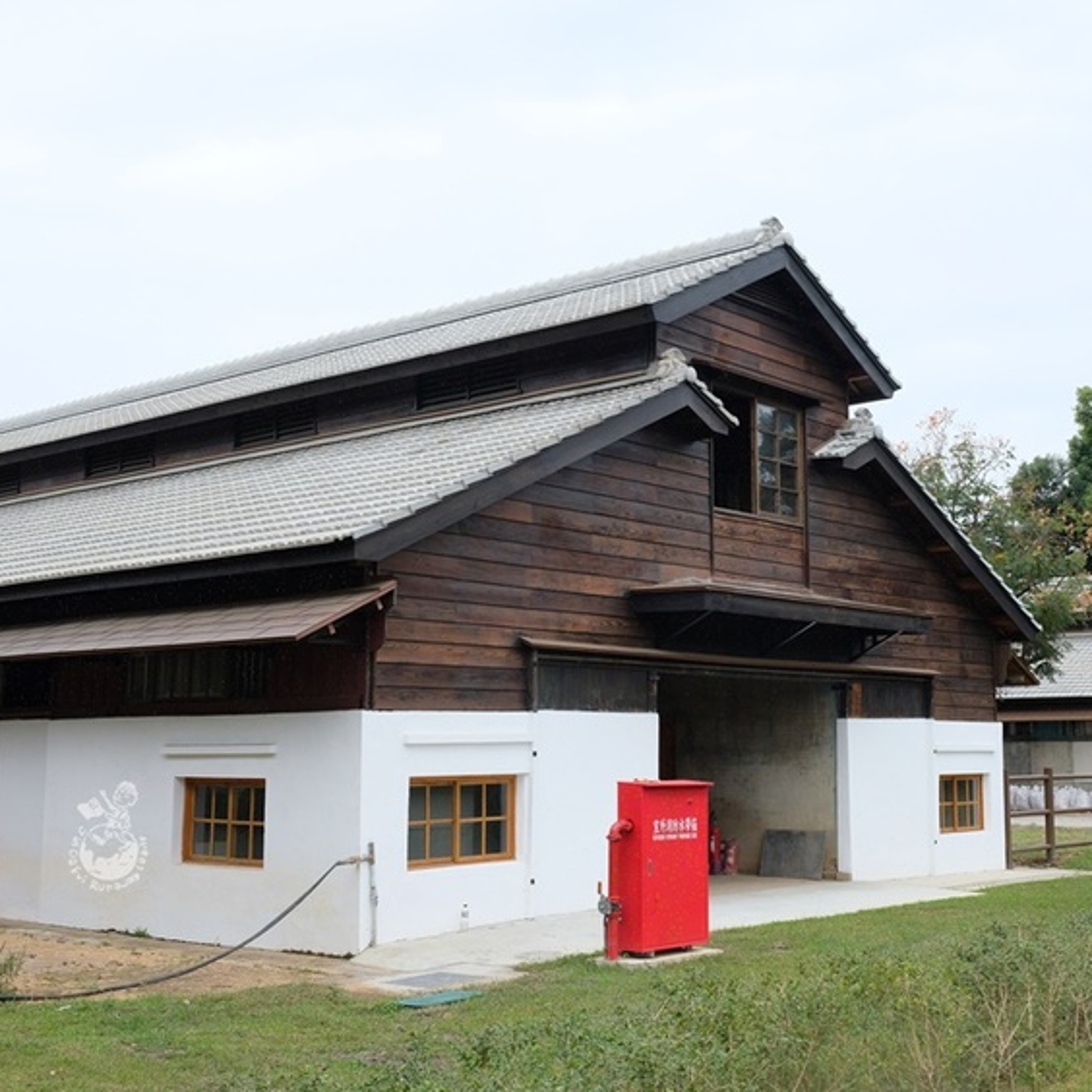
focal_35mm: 41
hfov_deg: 40.4
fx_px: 1463
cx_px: 738
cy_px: 546
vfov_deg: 40.9
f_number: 8
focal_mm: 21.4
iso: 400
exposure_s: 1/240
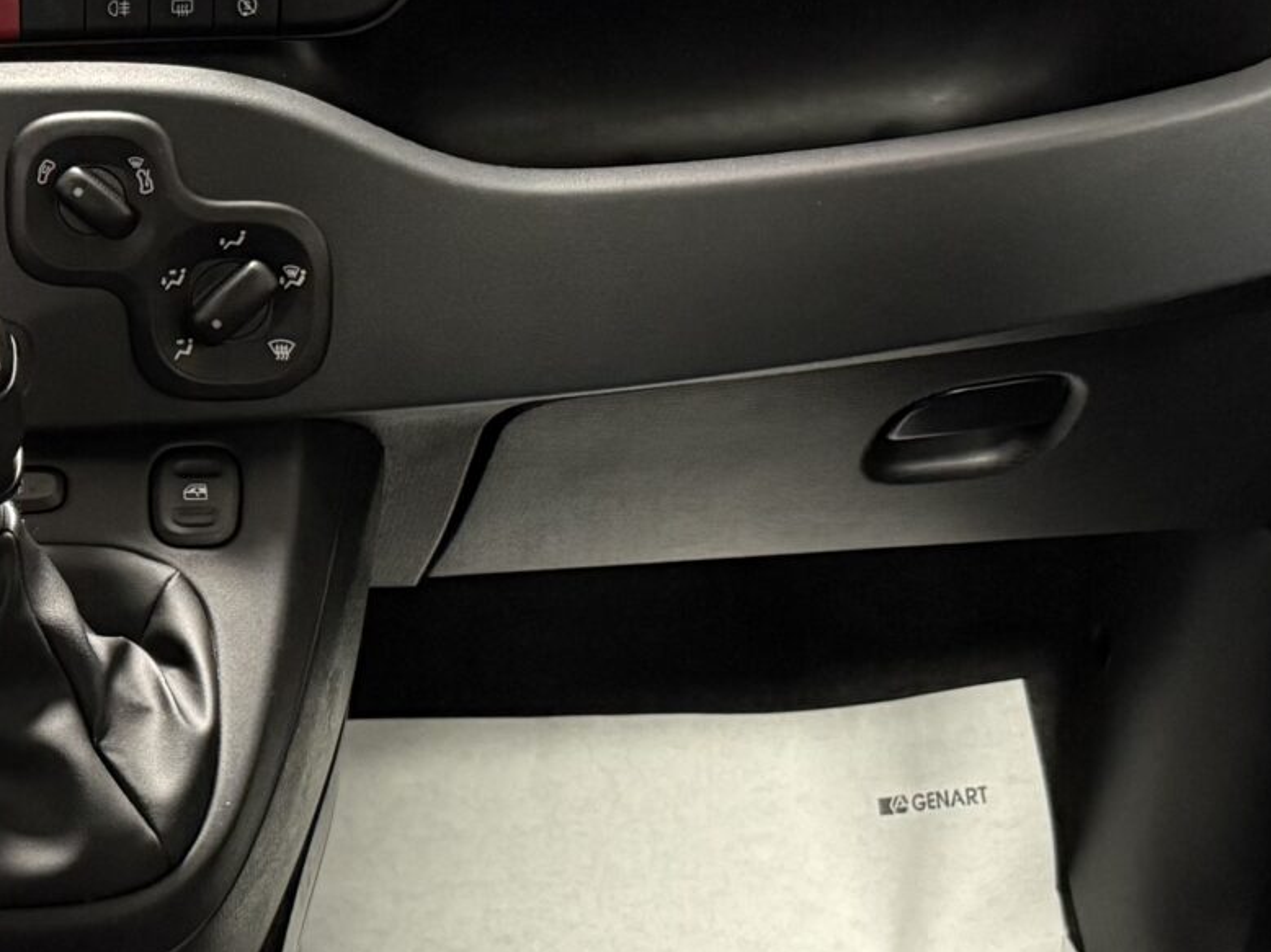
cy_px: 436
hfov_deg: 23.5
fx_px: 2900
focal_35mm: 79
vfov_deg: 18.6
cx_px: -65
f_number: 1.78
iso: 800
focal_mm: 6.76
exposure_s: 1/33
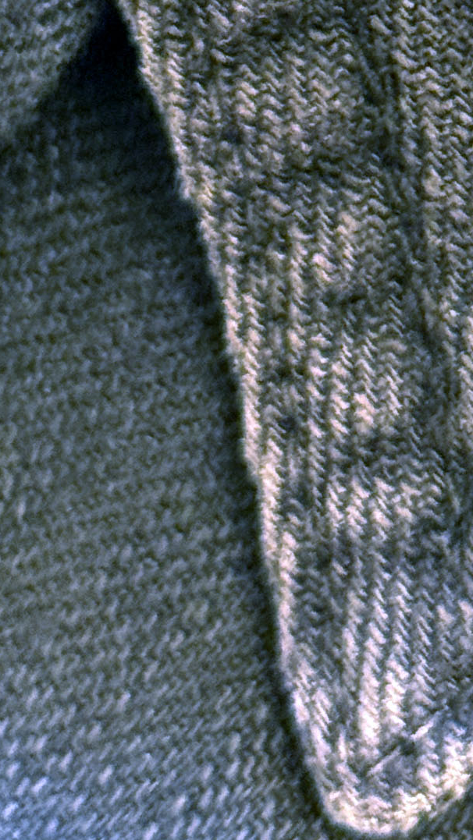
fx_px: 3076
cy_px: -227
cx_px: 693
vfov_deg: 14.9
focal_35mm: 138
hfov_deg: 8.6
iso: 250
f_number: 1.78
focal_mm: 6.76
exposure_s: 1/40
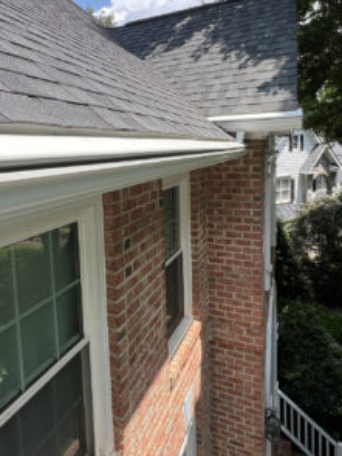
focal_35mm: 22
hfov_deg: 60.9
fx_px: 290
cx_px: 155
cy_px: 177
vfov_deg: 75.3
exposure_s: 1/492
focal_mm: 1.57
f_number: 1.8
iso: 32
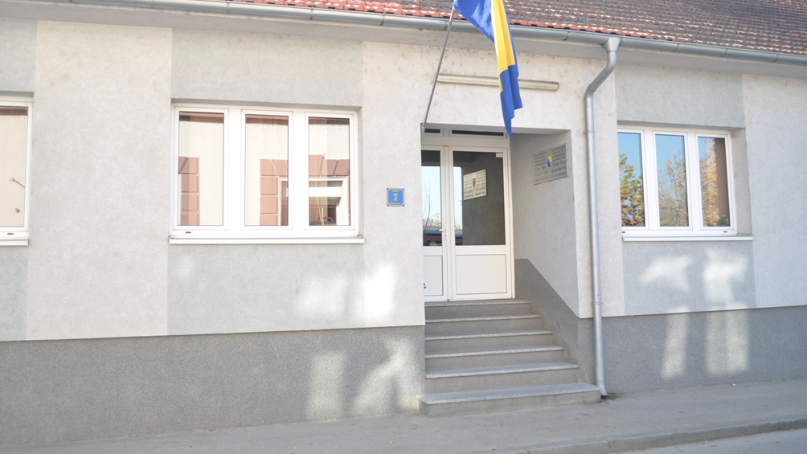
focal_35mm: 32
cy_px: 190
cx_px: 404
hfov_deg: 61.0
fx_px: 685
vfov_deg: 36.6
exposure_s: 1/200
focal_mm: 20
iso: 200
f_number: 7.1
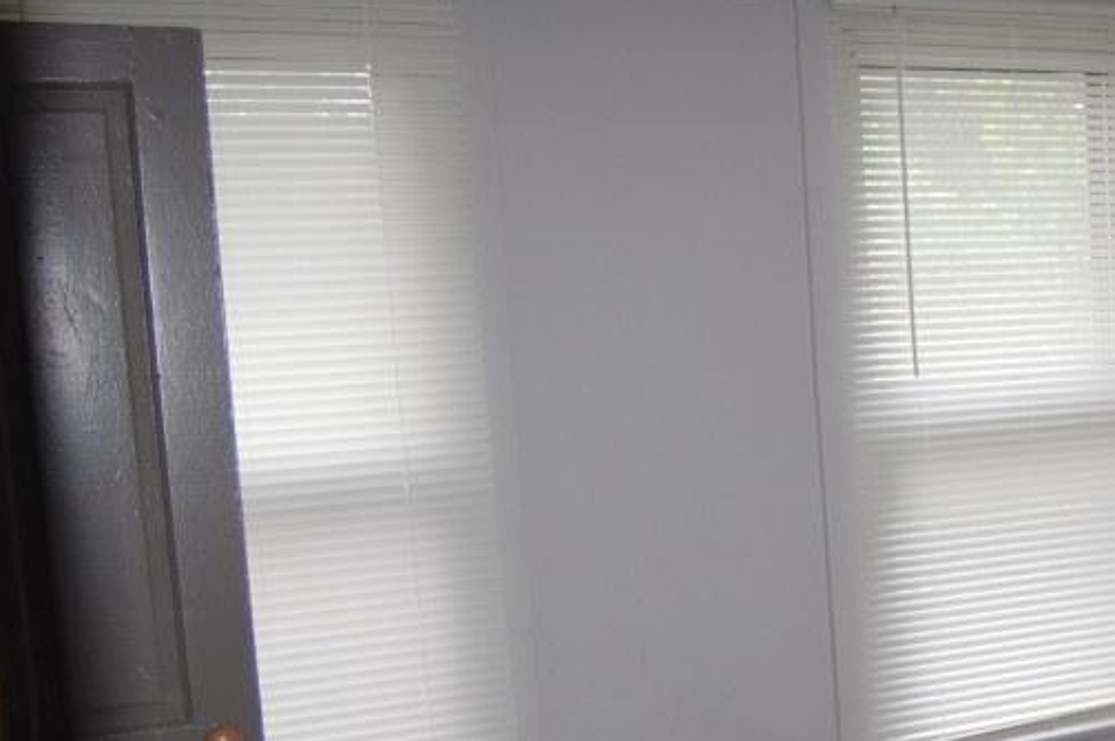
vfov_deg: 18.7
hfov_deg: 26.5
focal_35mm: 72
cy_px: 570
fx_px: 2228
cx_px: 1138
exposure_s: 1/60
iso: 400
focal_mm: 22
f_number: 3.8
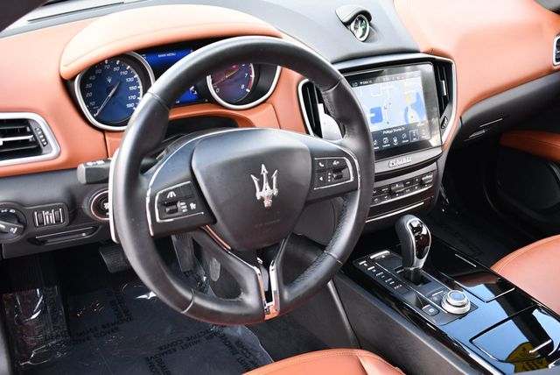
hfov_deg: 53.1
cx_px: 280
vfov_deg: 36.9
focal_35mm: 36
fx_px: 560
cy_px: 188
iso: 720
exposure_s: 1/250
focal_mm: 18
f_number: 3.5
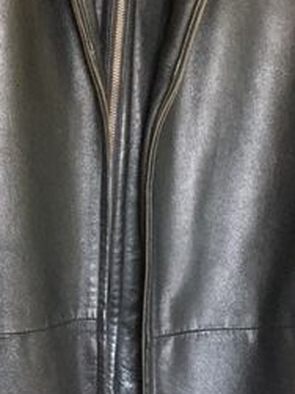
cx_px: 58
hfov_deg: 19.7
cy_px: 115
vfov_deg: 26.1
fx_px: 842
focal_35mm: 74
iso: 250
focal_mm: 4.15
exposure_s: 1/17
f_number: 2.2
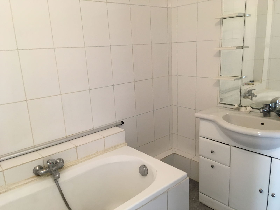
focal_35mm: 29
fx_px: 235
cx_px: 140
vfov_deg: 48.2
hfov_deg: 61.7
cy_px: 105
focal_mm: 4.15
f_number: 2.2
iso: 125
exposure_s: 1/33
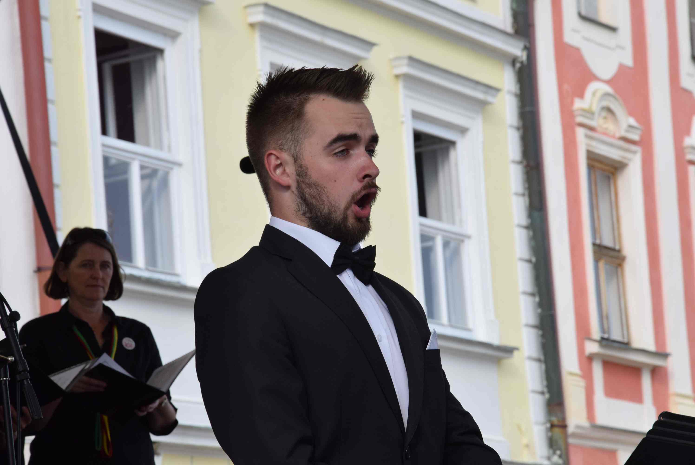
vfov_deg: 8.7
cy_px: 232
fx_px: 3043
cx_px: 348
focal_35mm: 158
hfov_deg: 13.0
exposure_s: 1/200
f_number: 11
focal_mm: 105
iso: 400
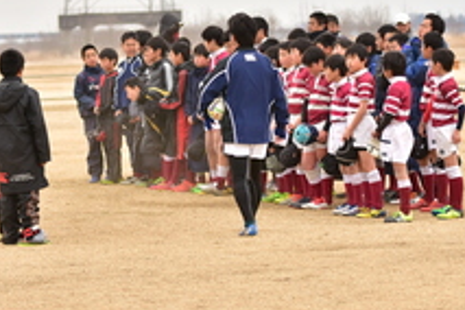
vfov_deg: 5.7
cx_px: 188
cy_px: 104
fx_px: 3126
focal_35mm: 242
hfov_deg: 8.5
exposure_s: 1/640
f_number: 3.2
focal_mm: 86
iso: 160
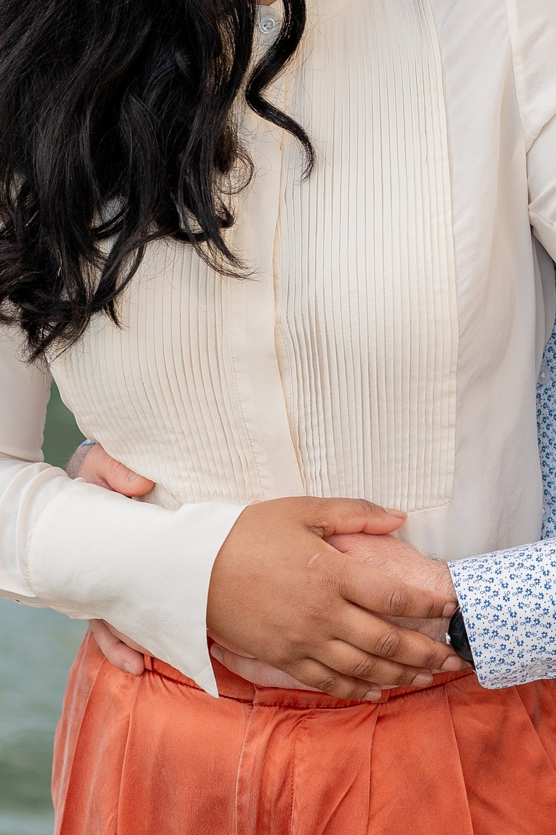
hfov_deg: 10.8
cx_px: 451
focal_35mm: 126
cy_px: 106
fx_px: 2923
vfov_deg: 16.1
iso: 250
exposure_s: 1/400
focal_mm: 50
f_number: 3.5
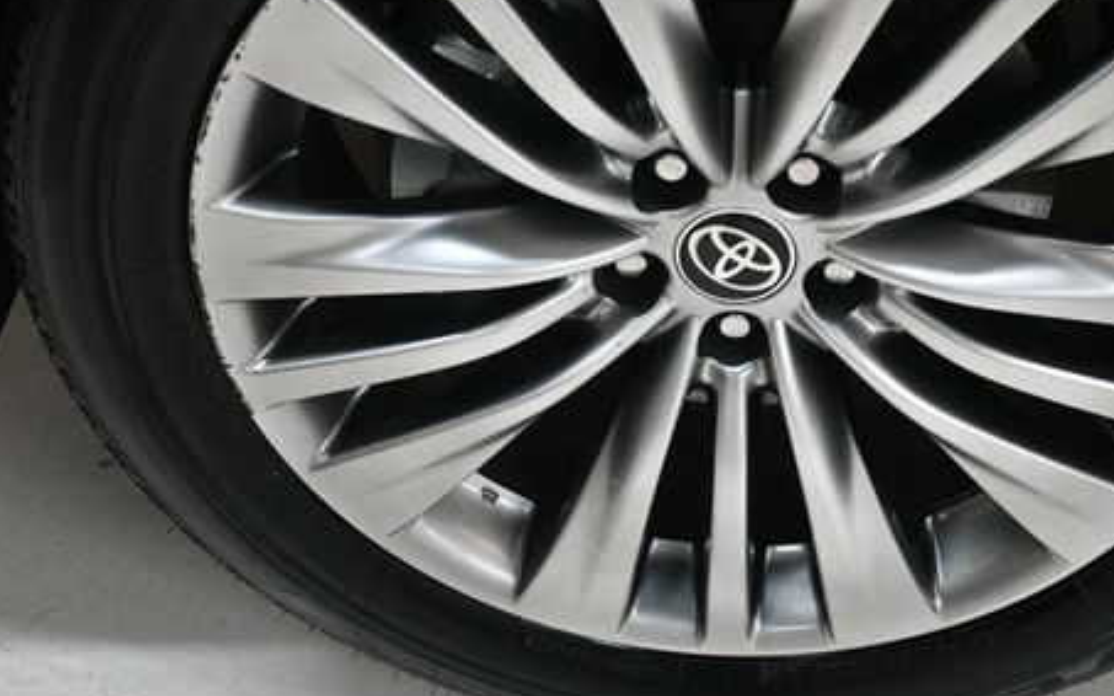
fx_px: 2489
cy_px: 271
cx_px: 777
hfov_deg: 25.0
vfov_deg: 15.9
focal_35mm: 82
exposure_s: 1/125
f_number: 4.2
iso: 2500
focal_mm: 38
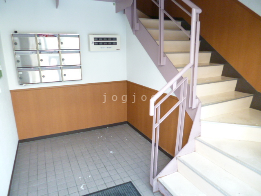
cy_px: 98
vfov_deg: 56.8
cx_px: 130
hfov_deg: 71.6
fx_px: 181
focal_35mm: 24
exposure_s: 1/60
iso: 400
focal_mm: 4.3
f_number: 2.5
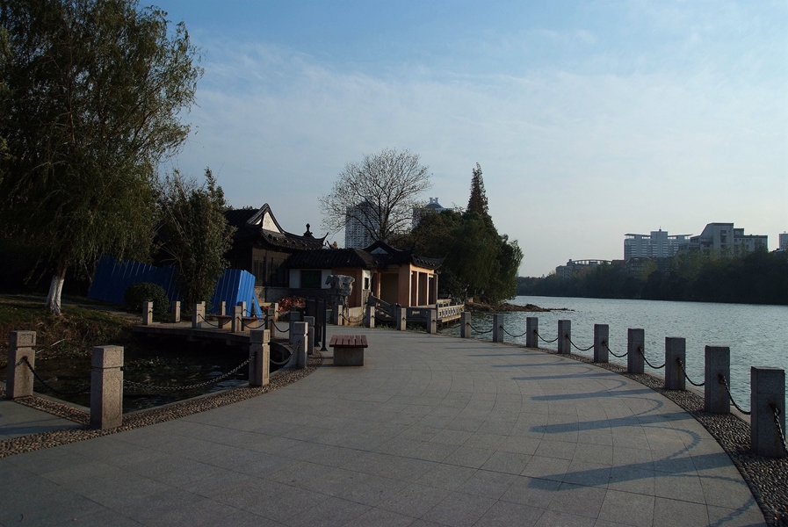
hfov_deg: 41.1
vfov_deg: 28.1
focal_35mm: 48
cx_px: 394
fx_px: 1052
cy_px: 264
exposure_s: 1/1600
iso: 200
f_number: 5
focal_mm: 32
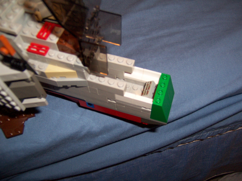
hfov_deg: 55.4
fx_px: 231
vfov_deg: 42.9
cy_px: 90
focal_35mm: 33
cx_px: 121
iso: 140
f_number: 2.8
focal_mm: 5.5
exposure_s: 1/60
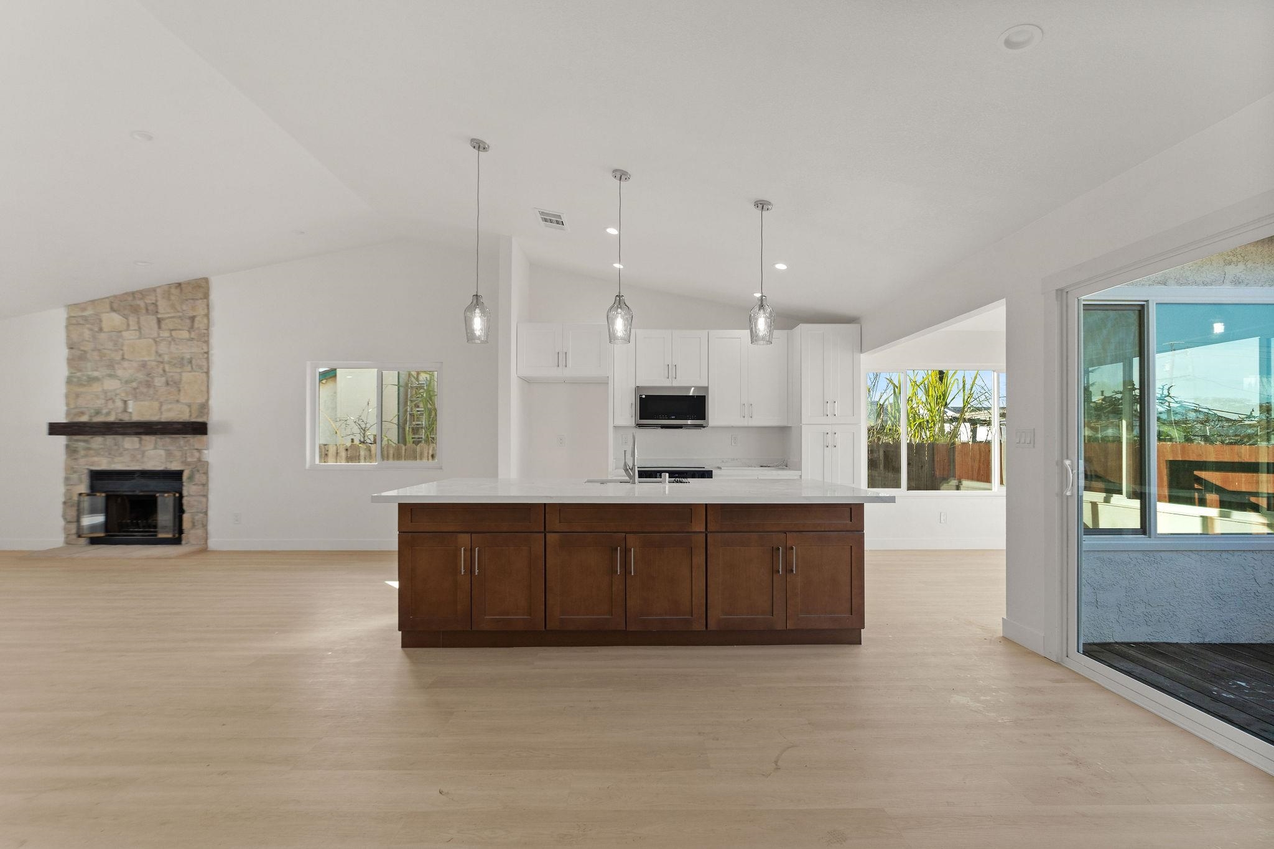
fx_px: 566
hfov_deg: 96.7
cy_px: 424
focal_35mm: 16
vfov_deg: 73.7
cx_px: 637
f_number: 8
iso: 640
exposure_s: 1/10
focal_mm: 16
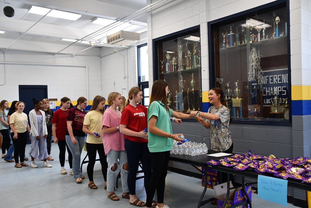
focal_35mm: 30
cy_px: 104
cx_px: 156
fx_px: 259
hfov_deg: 61.9
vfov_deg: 43.6
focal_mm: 20
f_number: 3.5
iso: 800
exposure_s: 1/160
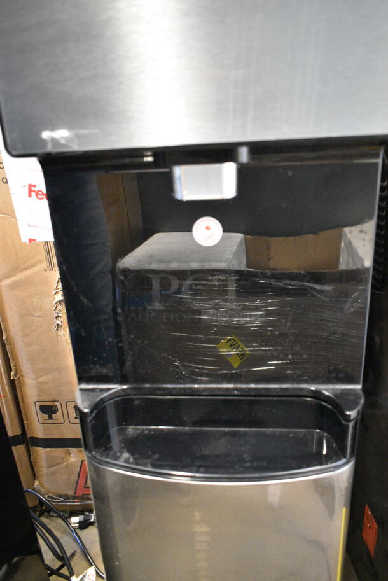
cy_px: 290
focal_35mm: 27
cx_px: 194
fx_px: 436
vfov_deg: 67.3
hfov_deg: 48.0
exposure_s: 1/40
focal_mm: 18
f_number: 3.5
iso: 6400
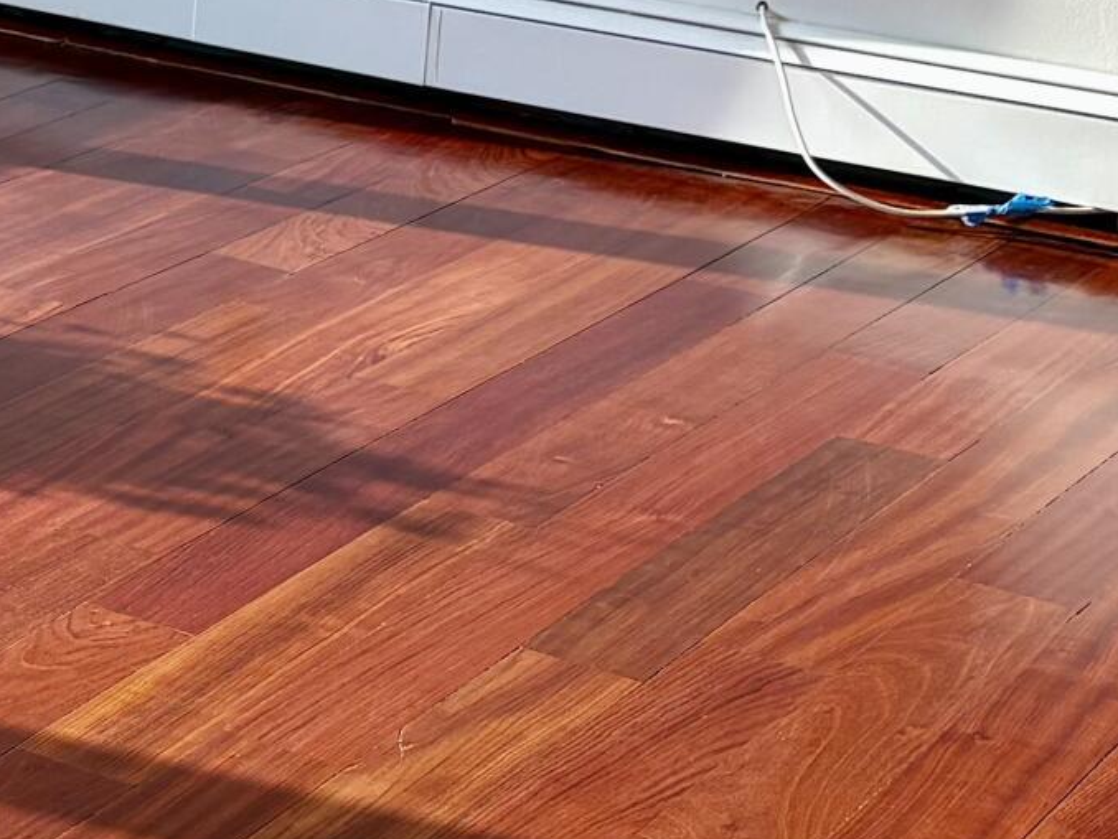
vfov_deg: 12.3
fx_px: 3715
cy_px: -397
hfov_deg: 15.6
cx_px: -630
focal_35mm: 115
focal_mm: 5.96
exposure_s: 1/185
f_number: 1.6
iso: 40
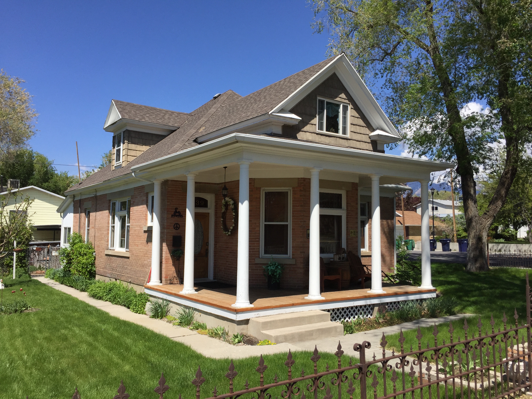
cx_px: 266
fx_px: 446
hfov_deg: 61.7
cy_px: 200
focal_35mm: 29
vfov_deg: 48.2
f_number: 2.2
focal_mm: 4.15
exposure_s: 1/2639
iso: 32
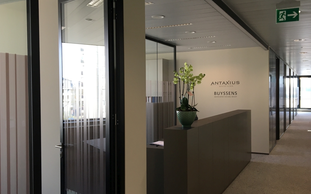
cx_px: 174
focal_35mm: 36
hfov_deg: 53.9
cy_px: 98
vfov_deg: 35.3
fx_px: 305
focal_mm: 4.15
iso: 25
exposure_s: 1/33
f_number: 2.2
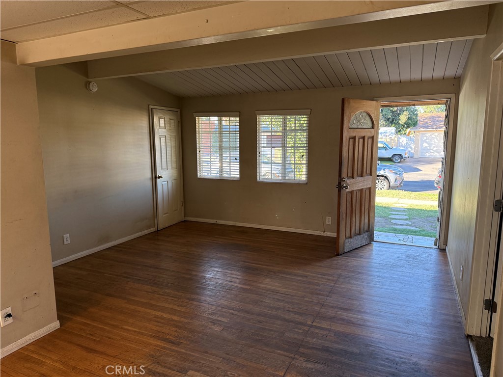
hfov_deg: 71.6
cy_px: 188
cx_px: 252
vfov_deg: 56.8
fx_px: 349
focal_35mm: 24
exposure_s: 1/125
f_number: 1.78
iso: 160
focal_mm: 6.76
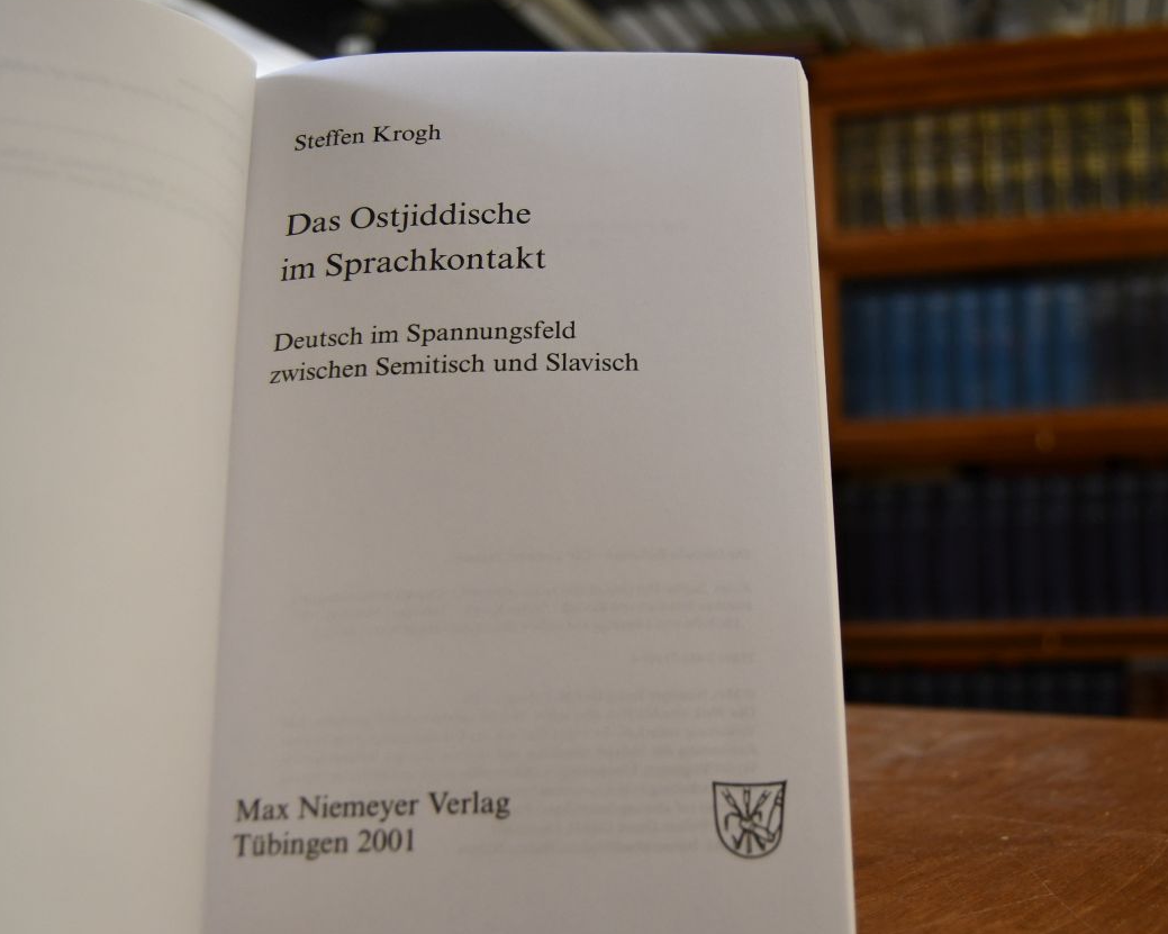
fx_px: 1486
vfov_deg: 34.9
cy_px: 491
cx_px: 685
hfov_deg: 42.7
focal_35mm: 43
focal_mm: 23
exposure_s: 1/250
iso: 800
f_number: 3.8
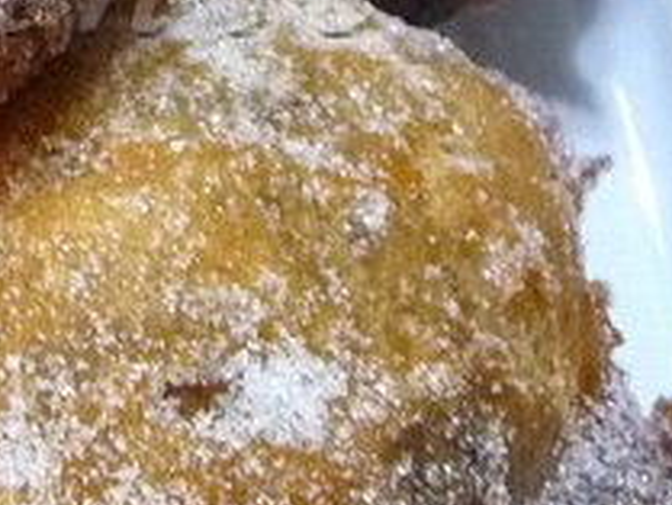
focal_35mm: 111
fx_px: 2156
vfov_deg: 13.1
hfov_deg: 16.1
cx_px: -363
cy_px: -42
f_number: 3.3
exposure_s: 1/10
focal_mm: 4.7
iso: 400
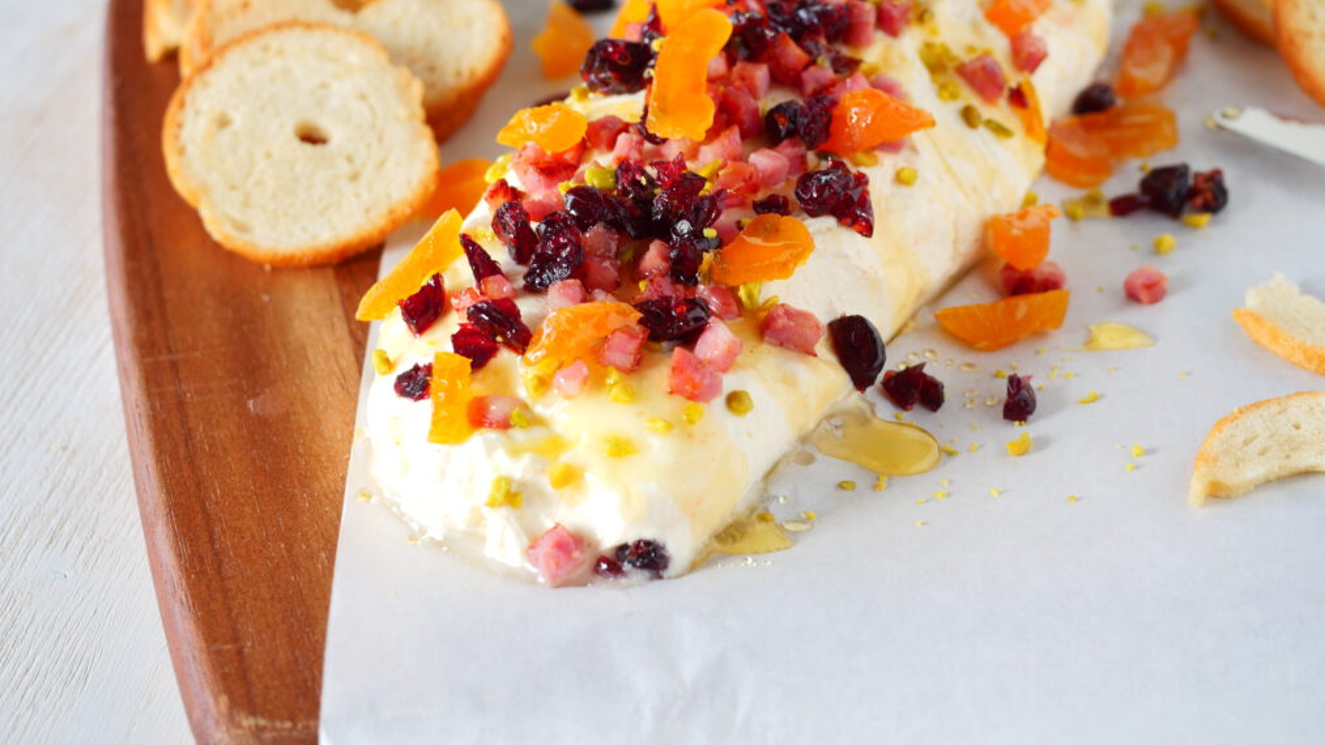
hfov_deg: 21.6
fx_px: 3478
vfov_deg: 12.2
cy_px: 264
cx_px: 659
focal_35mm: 99
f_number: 4
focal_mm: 45
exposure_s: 1/30
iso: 100
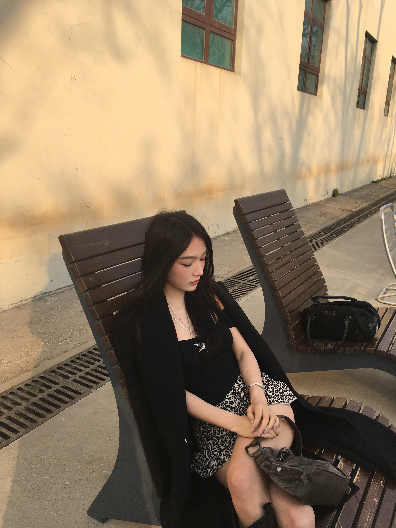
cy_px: 264
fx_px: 442
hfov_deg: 48.2
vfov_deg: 61.7
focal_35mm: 29
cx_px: 198
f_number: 2.2
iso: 25
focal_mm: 4.15
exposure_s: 1/534
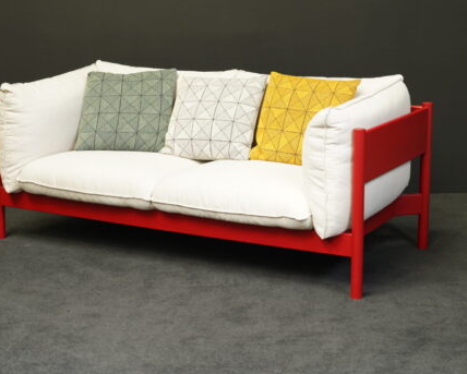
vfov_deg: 21.6
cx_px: 211
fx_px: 982
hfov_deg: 26.7
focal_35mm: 71
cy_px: 168
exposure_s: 1/100
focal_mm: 54
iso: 3200
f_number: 7.1
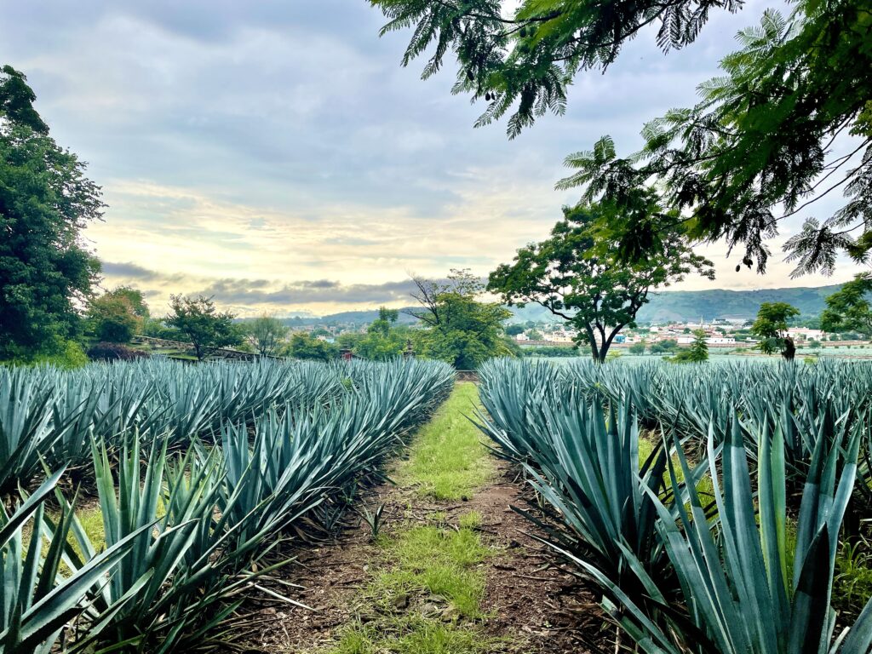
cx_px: 436
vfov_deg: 53.1
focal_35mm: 26
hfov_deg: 67.3
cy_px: 327
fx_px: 655
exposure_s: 1/2304
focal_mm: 4.2
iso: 32
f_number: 1.6
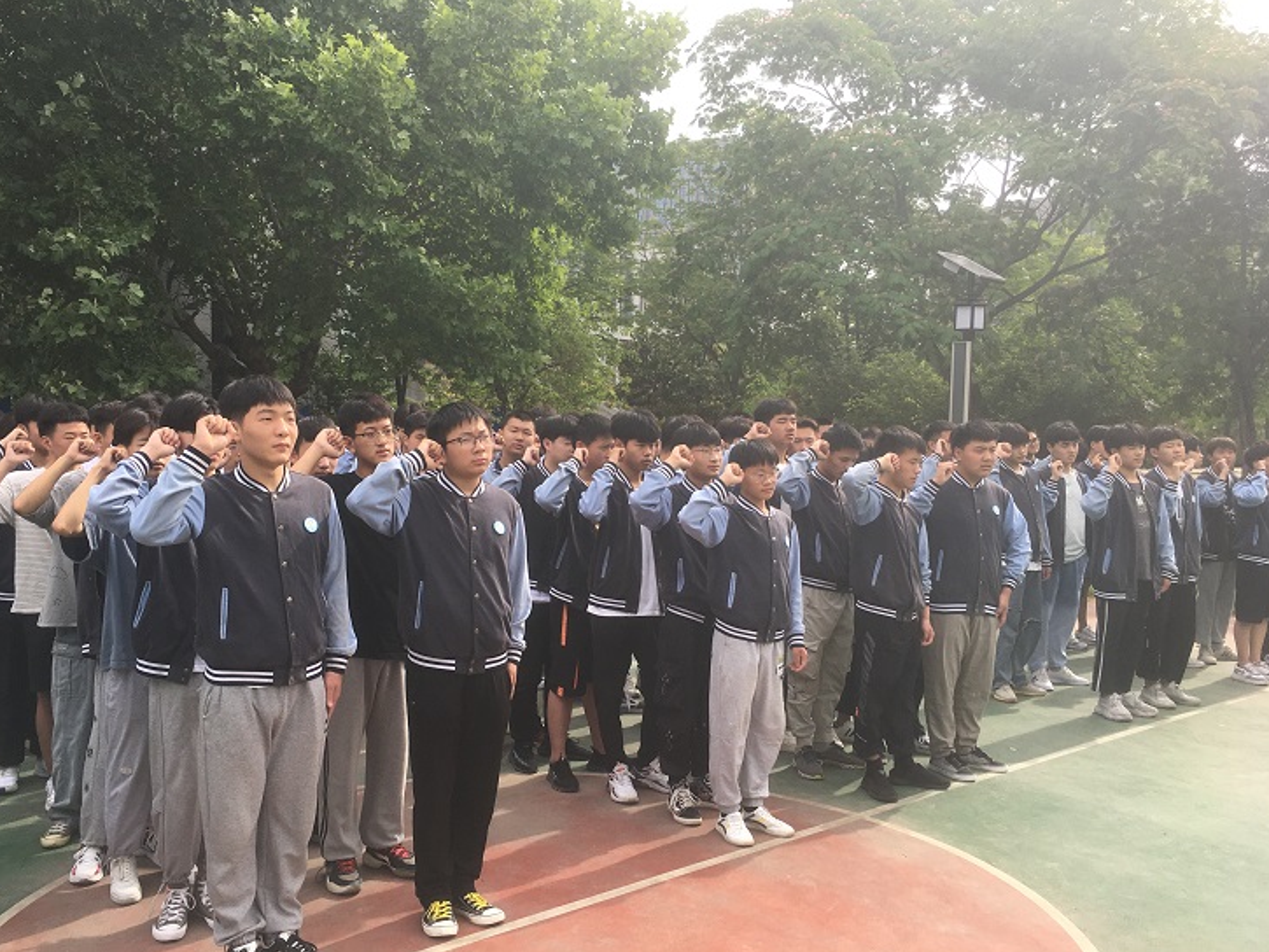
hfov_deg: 56.7
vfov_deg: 44.1
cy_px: 514
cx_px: 586
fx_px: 1173
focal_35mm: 32
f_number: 2.2
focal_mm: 4.15
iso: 25
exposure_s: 1/513
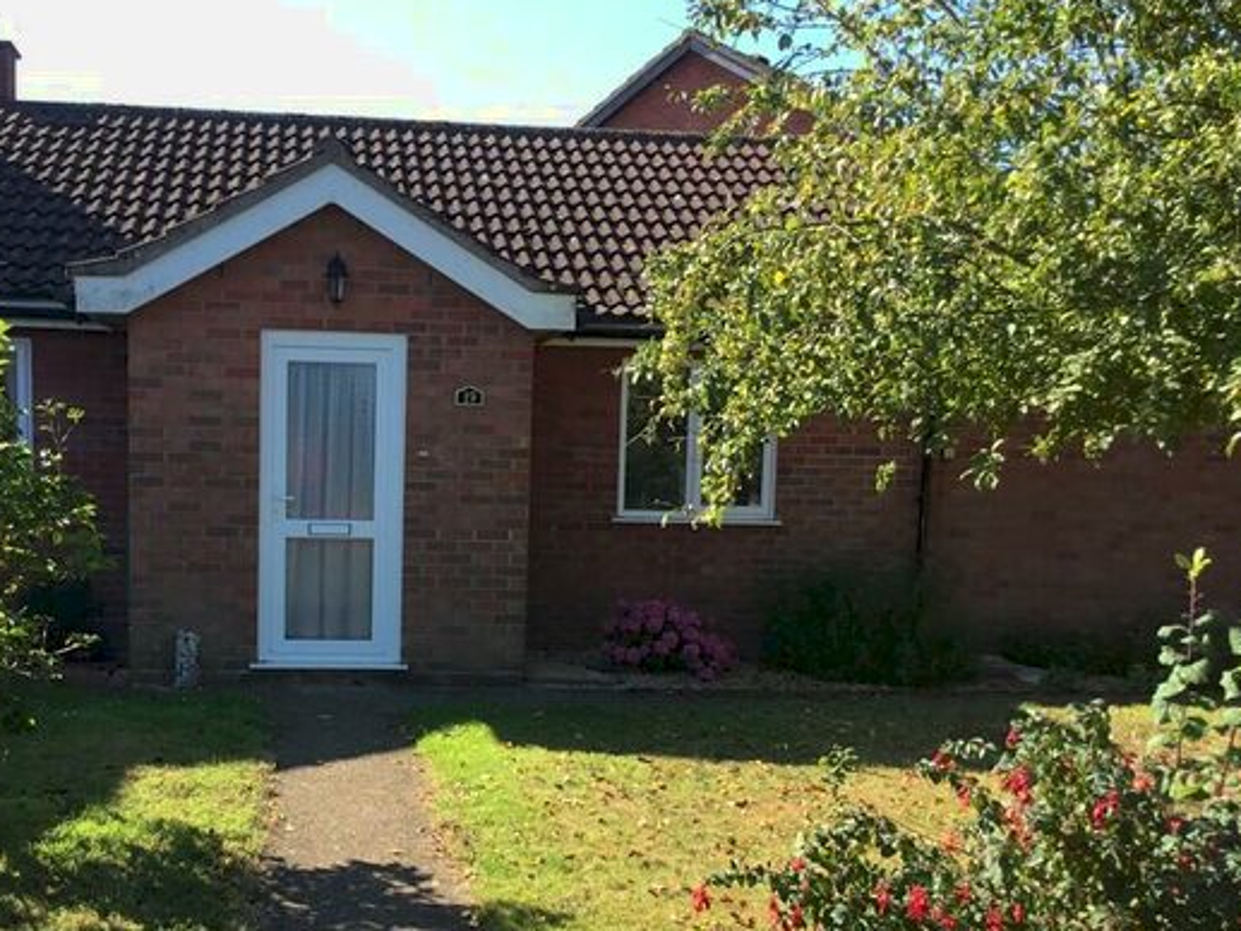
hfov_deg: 44.4
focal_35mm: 42
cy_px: 603
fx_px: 1506
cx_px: 466
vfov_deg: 34.1
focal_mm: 3.3
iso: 25
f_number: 2.4
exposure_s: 1/347
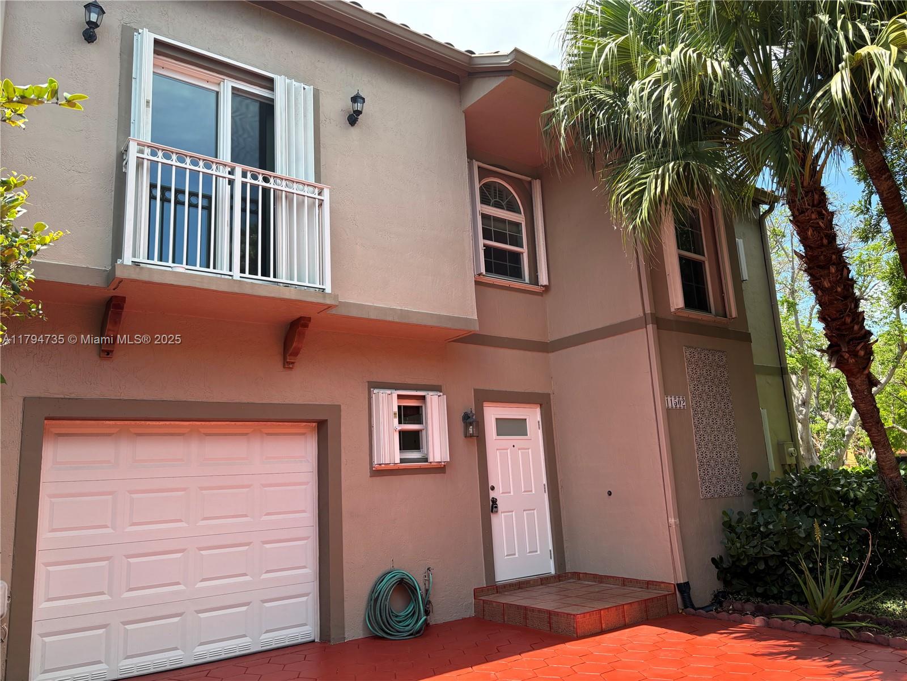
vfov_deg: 53.1
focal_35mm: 26
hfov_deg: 67.3
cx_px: 454
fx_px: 681
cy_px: 340
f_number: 1.6
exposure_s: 1/752
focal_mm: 5.96
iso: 50
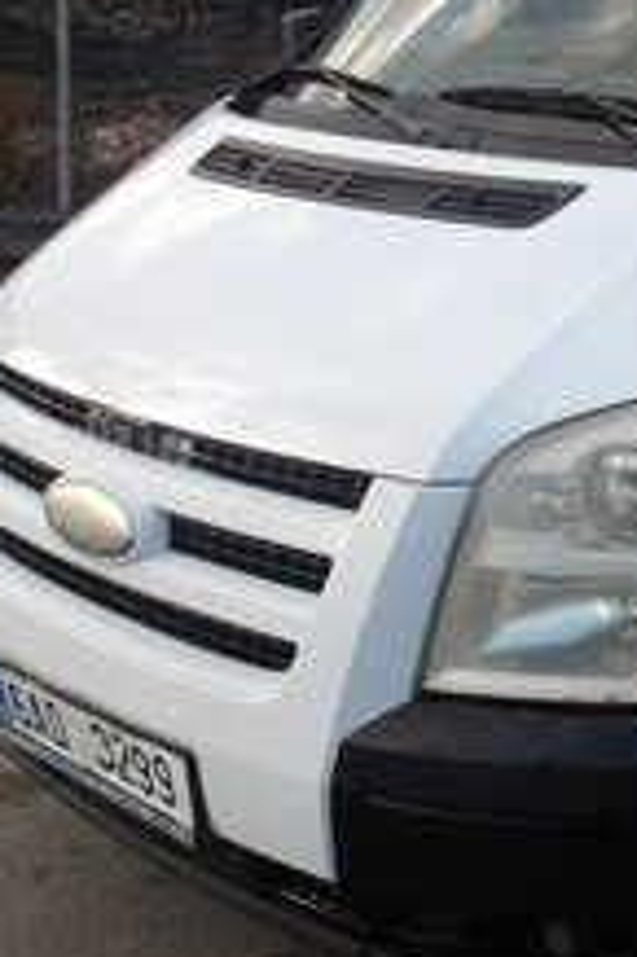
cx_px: 931
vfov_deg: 31.6
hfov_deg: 19.1
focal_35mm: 63
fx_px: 1675
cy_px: 312
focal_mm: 4.9
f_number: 3
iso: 100
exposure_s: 1/362
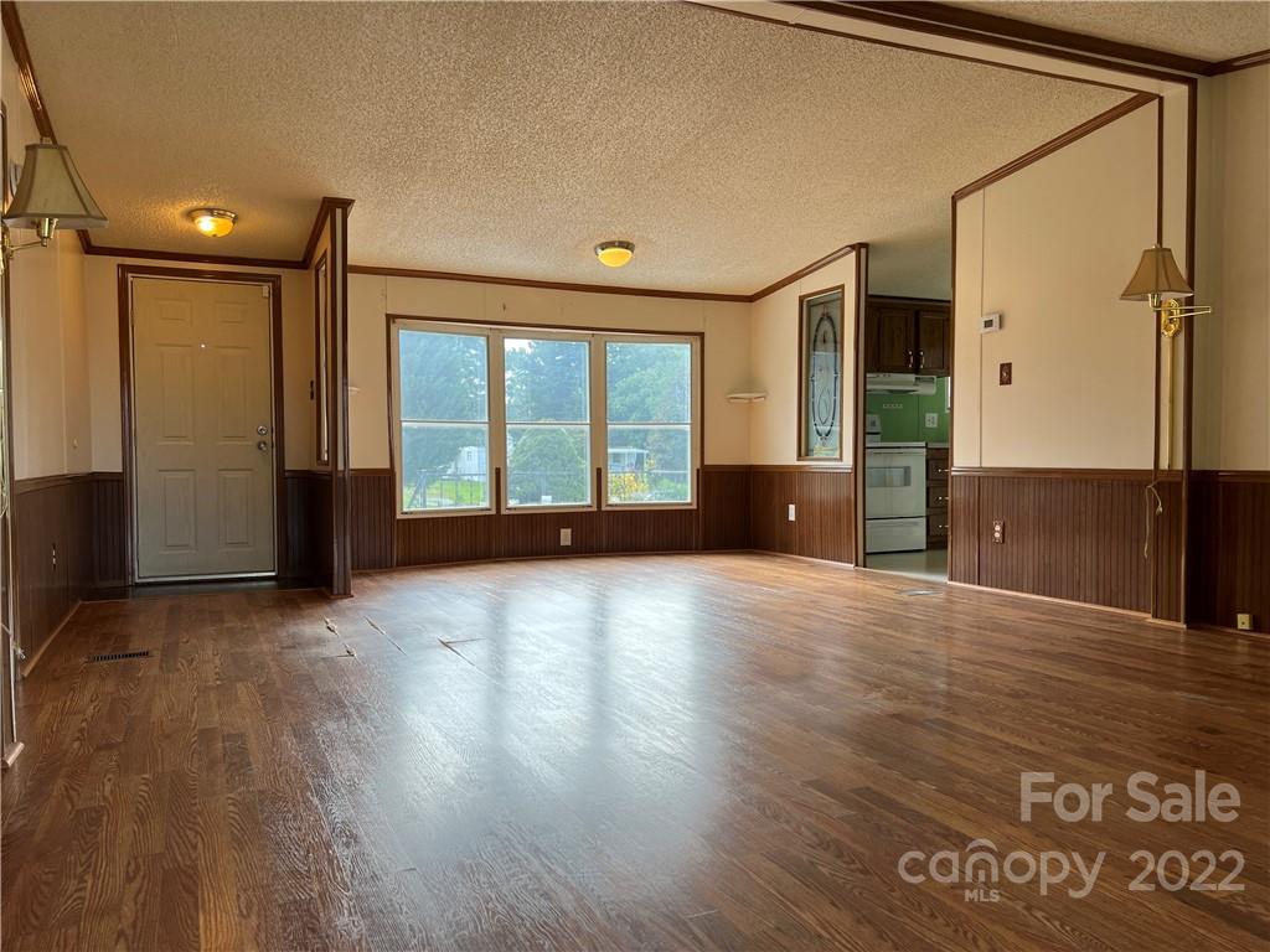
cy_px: 476
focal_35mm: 26
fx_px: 954
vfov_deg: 53.1
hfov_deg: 67.3
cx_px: 635
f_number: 1.5
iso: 40
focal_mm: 5.7
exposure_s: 1/247
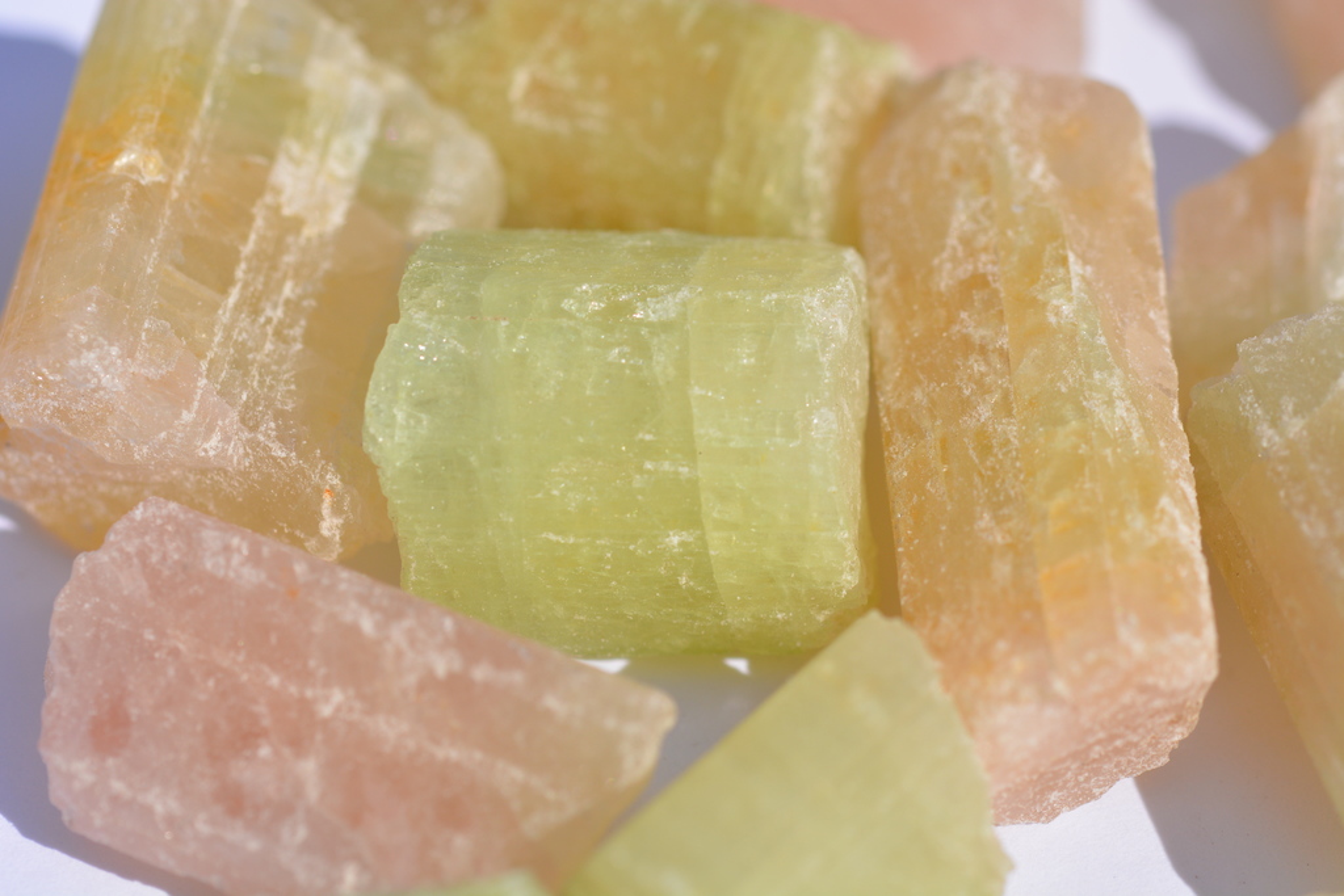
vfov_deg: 8.7
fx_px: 5880
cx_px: 672
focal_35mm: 158
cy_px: 448
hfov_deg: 13.0
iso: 200
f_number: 8
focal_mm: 105
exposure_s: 1/1000
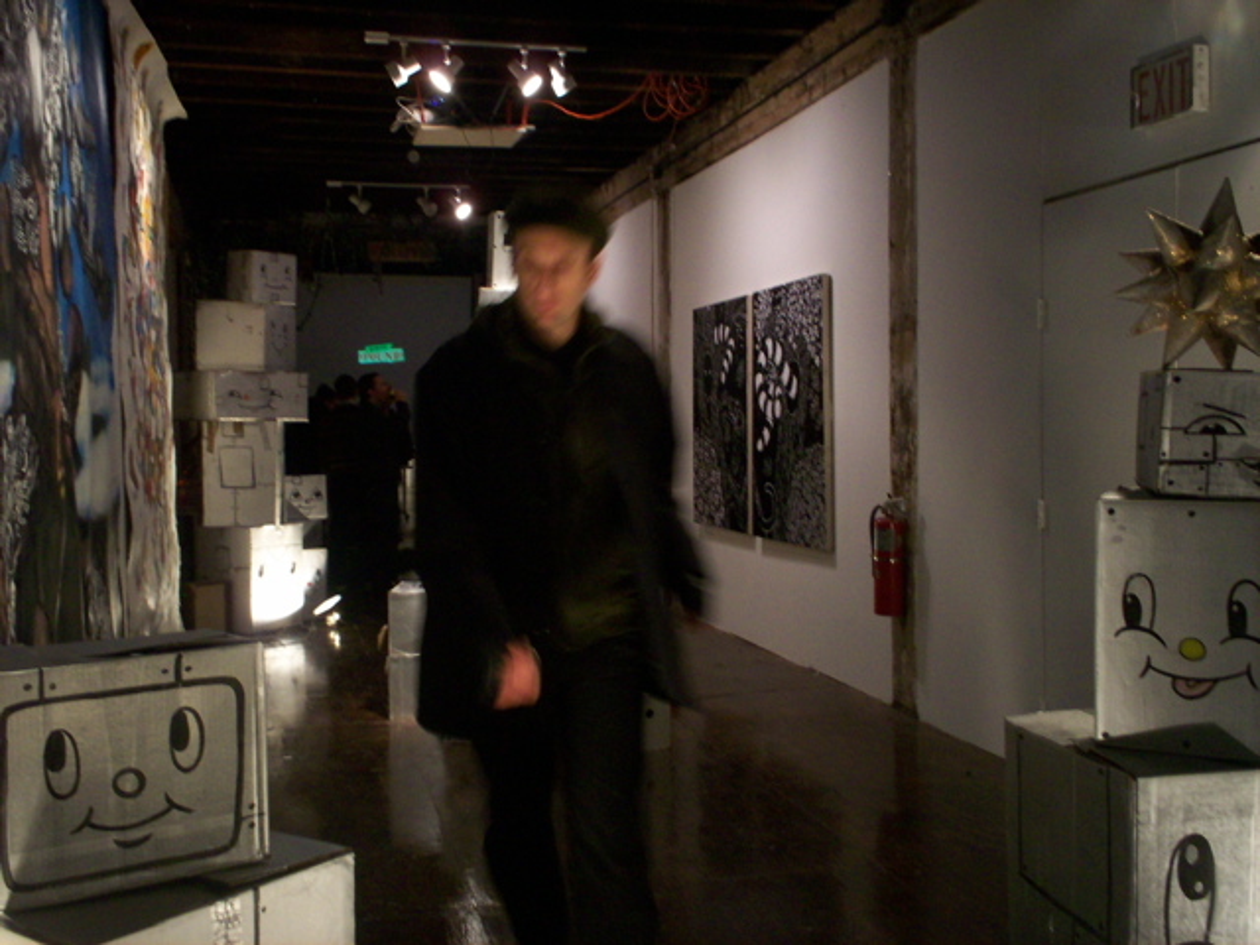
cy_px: 472
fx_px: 1310
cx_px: 630
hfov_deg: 51.4
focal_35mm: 36
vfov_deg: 39.7
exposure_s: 1/8
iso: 200
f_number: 4.5
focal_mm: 6
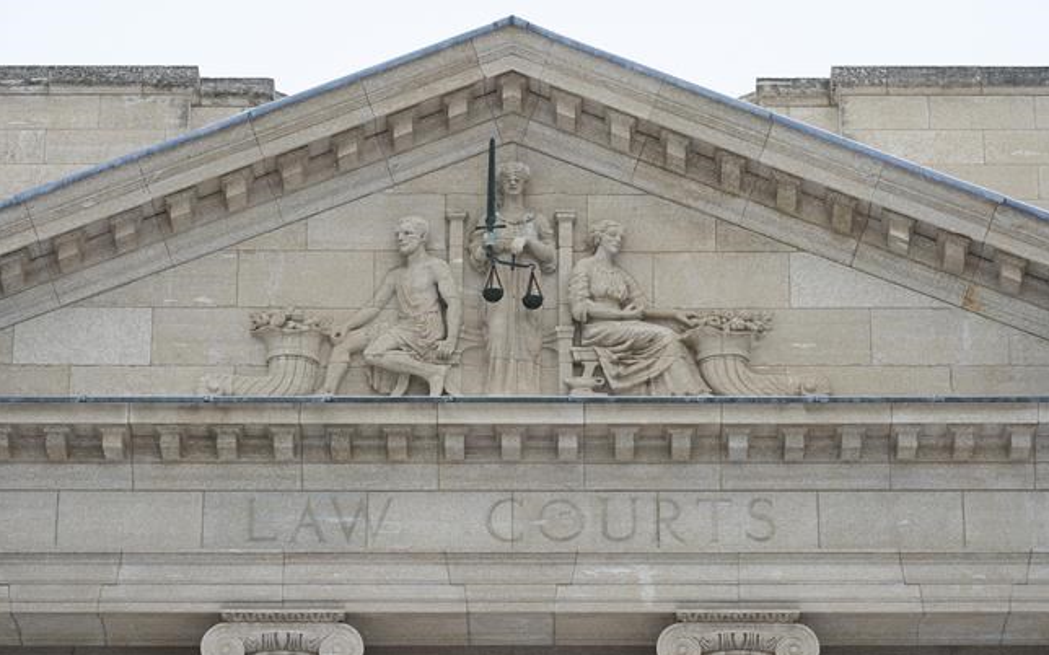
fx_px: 4115
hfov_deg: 14.5
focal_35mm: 144
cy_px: 351
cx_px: 524
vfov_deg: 9.1
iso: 500
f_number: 8
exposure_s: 1/200
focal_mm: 140
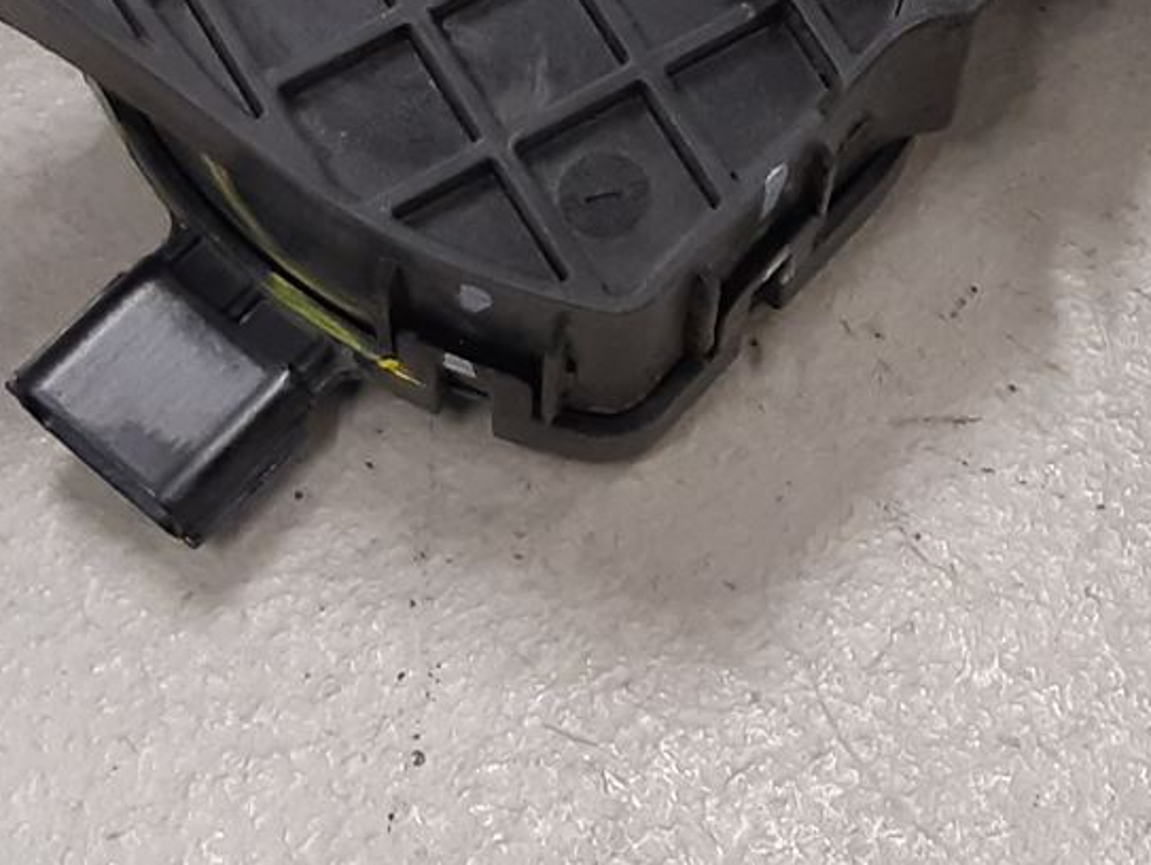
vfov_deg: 14.8
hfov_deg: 19.0
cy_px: -45
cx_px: 1342
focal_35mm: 98
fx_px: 3261
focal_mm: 3.93
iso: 125
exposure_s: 1/50
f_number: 1.7
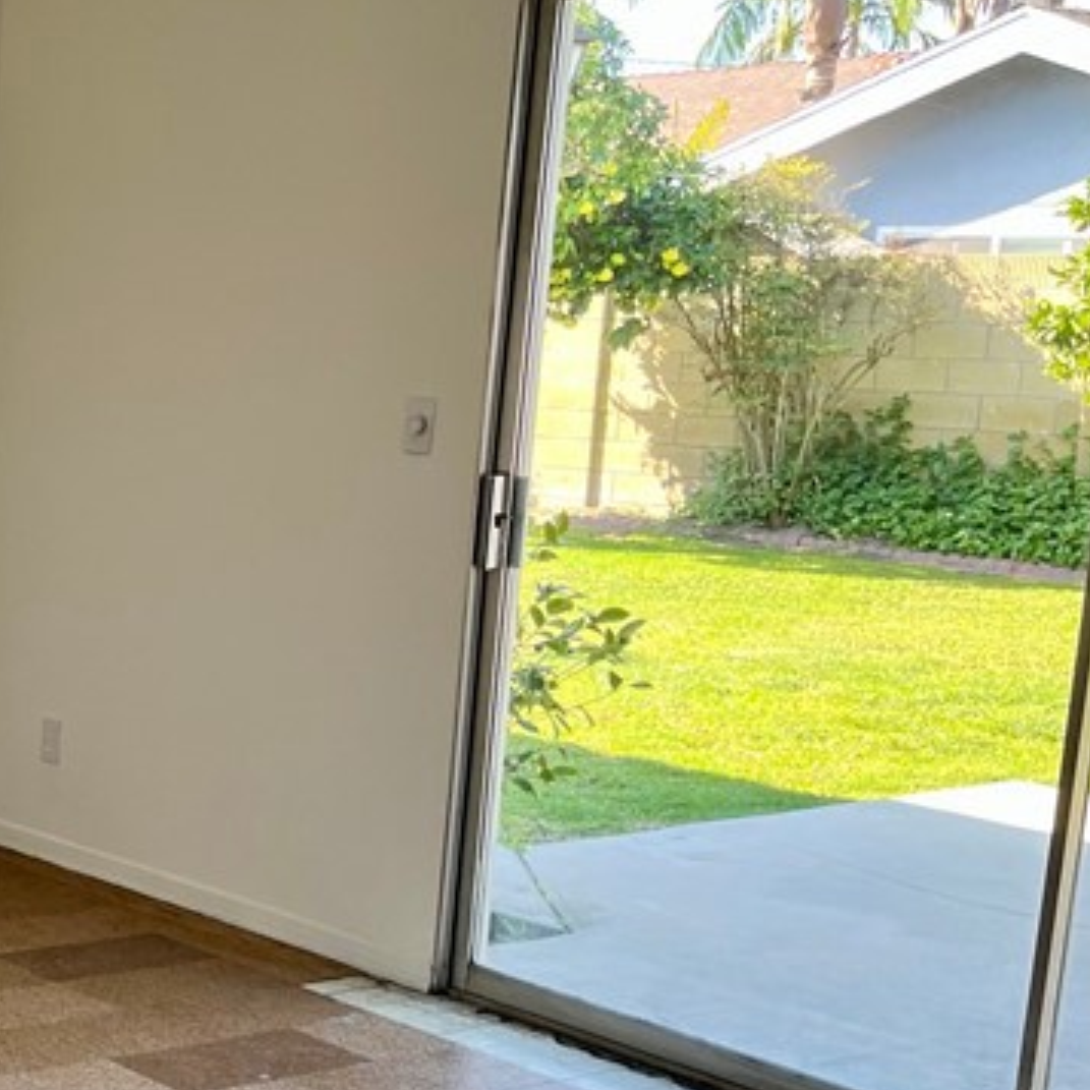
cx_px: -409
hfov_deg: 22.7
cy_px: 769
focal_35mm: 66
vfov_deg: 25.9
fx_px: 2351
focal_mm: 5.1
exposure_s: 1/153
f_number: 1.6
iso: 50
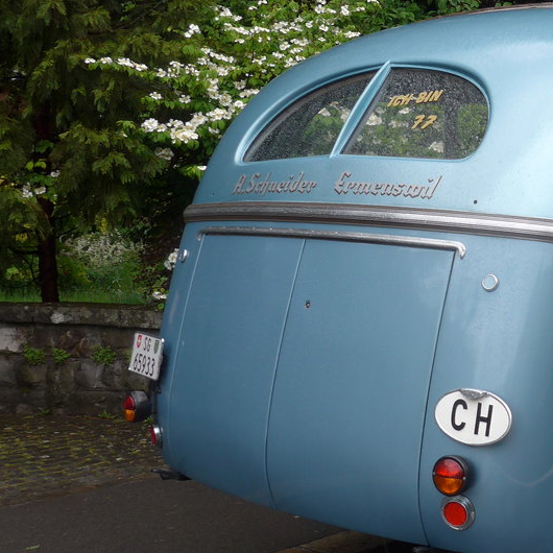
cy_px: 232
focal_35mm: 58
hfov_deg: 27.2
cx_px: 604
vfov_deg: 29.5
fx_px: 1048
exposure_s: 1/160
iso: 80
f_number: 2.8
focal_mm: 6
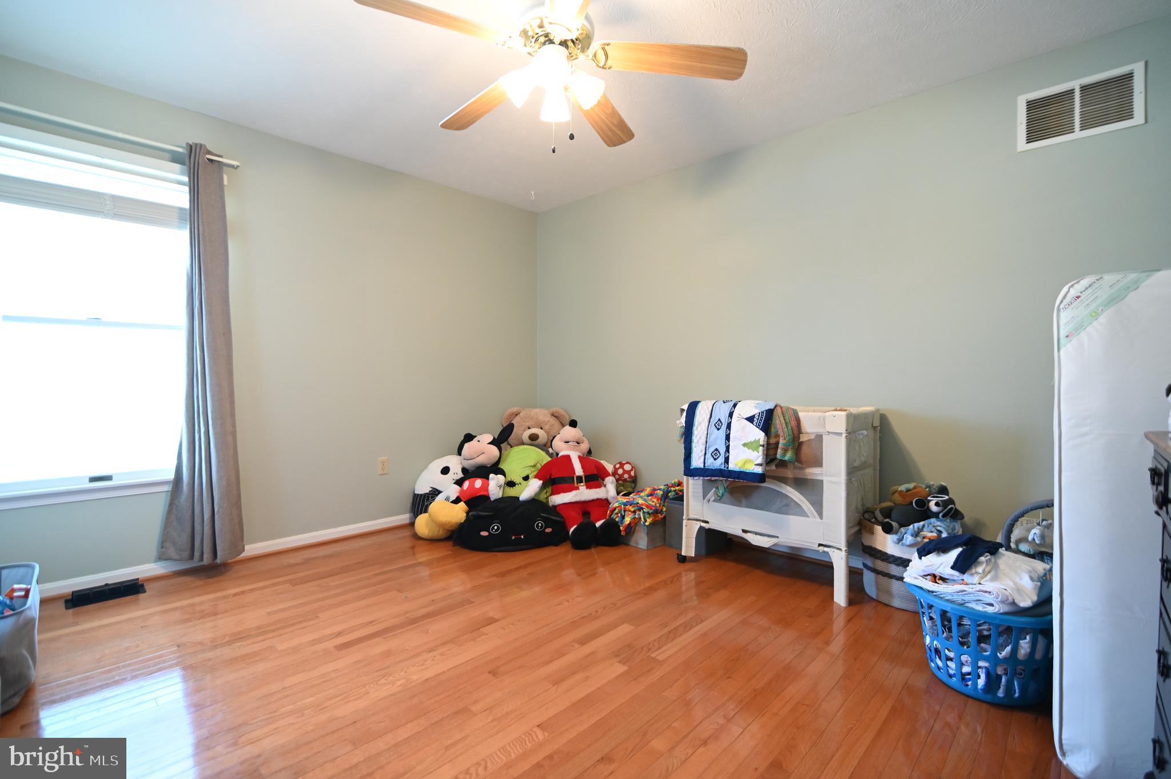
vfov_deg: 73.7
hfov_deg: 96.8
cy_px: 390
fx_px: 520
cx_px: 586
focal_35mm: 16
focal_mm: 16
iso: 1800
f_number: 2.8
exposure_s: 1/125
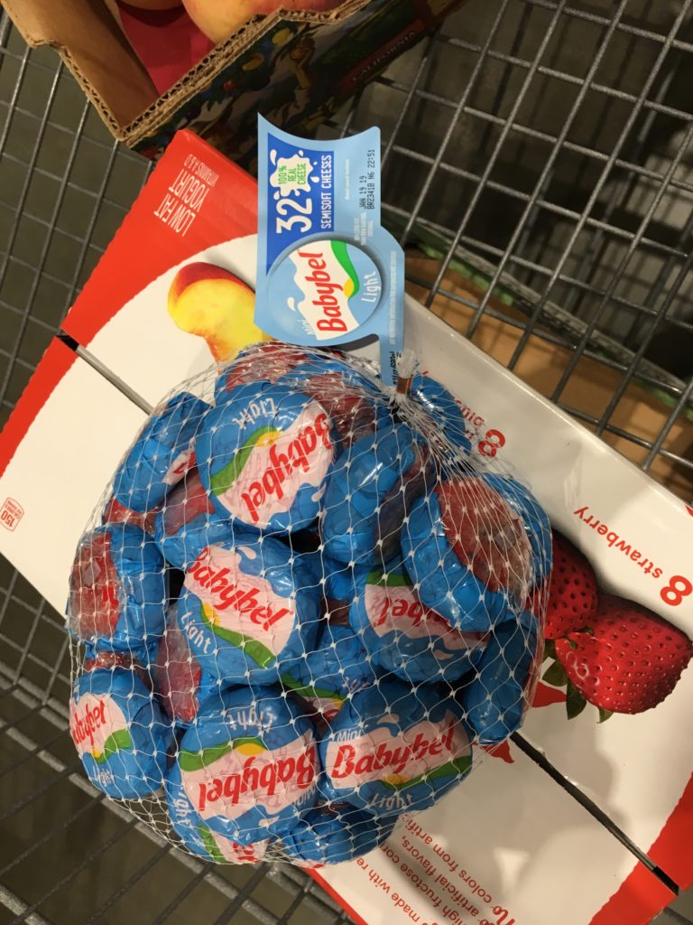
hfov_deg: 48.2
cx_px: 346
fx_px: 774
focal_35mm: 29
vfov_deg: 61.7
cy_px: 462
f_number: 2.2
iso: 64
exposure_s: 1/30
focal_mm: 4.15
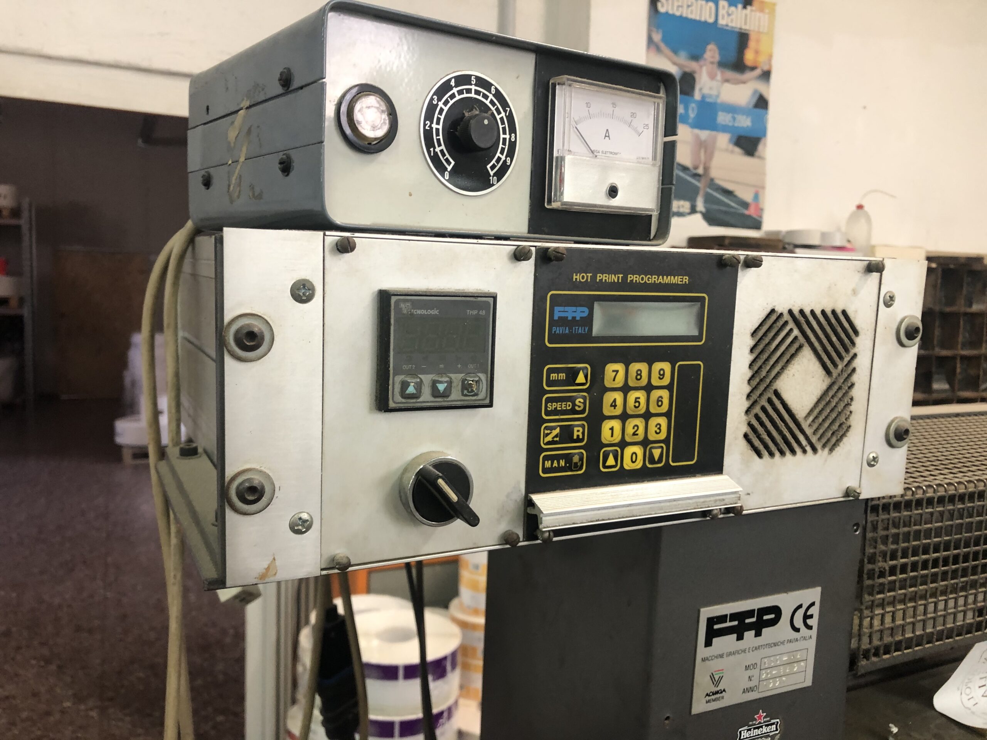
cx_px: 494
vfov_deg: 49.7
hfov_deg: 63.4
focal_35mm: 28
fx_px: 798
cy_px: 370
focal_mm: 3.99
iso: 40
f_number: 1.8
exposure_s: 1/17
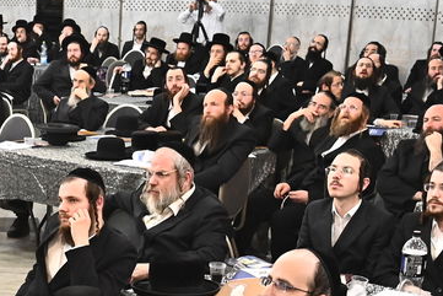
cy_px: 387
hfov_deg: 20.7
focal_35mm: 93
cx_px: -64
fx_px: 1145
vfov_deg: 14.1
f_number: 5.6
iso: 2500
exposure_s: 1/100
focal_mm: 24
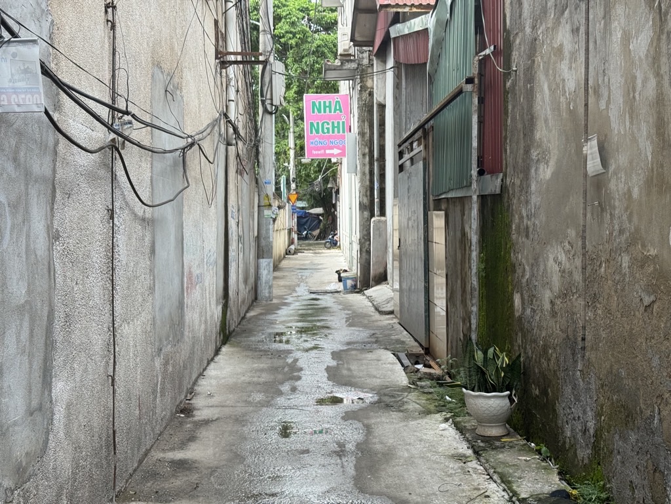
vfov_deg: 30.3
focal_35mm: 48
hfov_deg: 39.7
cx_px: 336
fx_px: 930
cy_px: 252
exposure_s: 1/503
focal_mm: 6.76
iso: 64
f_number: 1.78
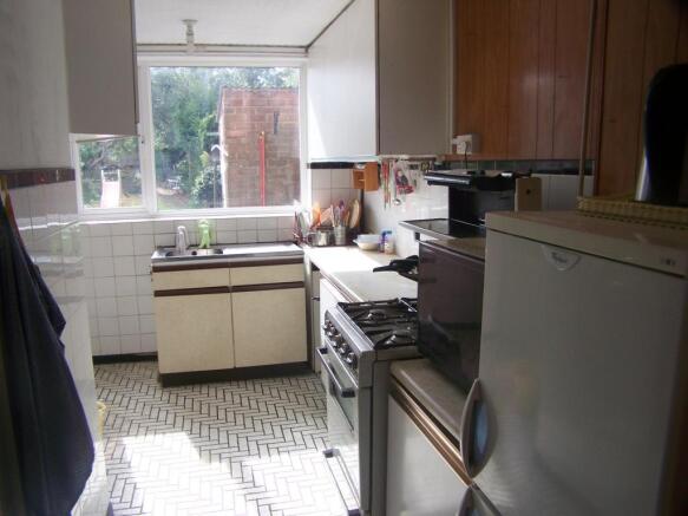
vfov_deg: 37.7
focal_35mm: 38
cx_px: 344
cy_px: 258
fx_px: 755
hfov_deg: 49.0
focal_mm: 6.3
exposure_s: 1/200
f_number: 2.8
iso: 80
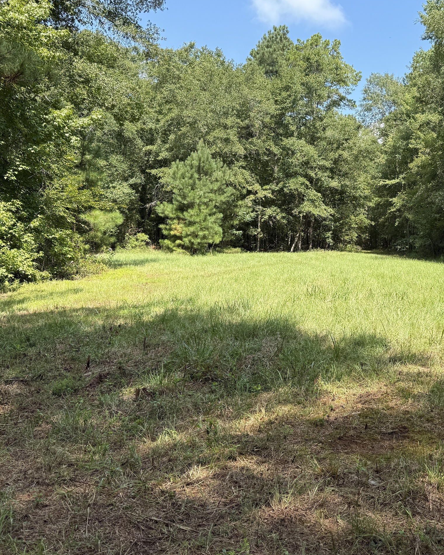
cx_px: 332
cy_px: 240
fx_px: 624
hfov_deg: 38.2
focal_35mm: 38
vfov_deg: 47.8
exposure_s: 1/1464
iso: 80
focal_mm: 6.76
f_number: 1.78
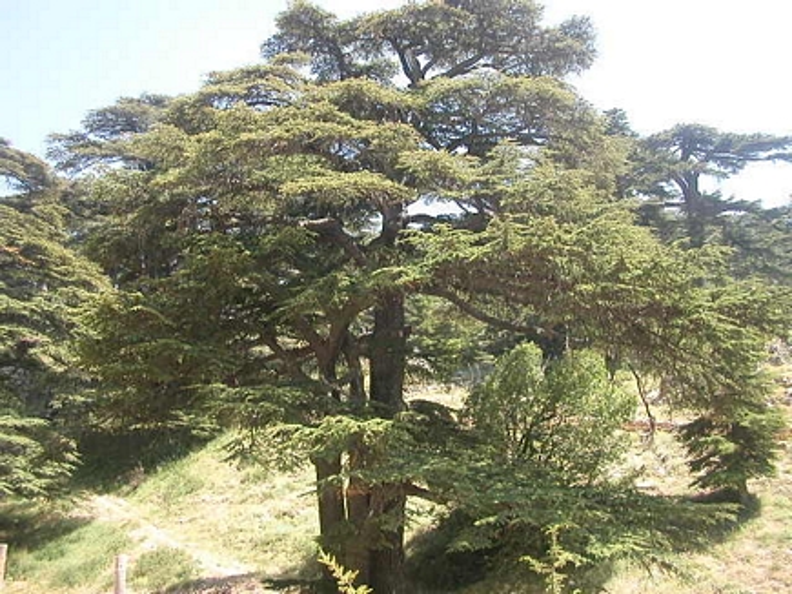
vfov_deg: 38.6
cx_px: 396
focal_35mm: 37
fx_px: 846
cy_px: 297
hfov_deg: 50.2
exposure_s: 1/323
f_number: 2.7
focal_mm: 5.6
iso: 100
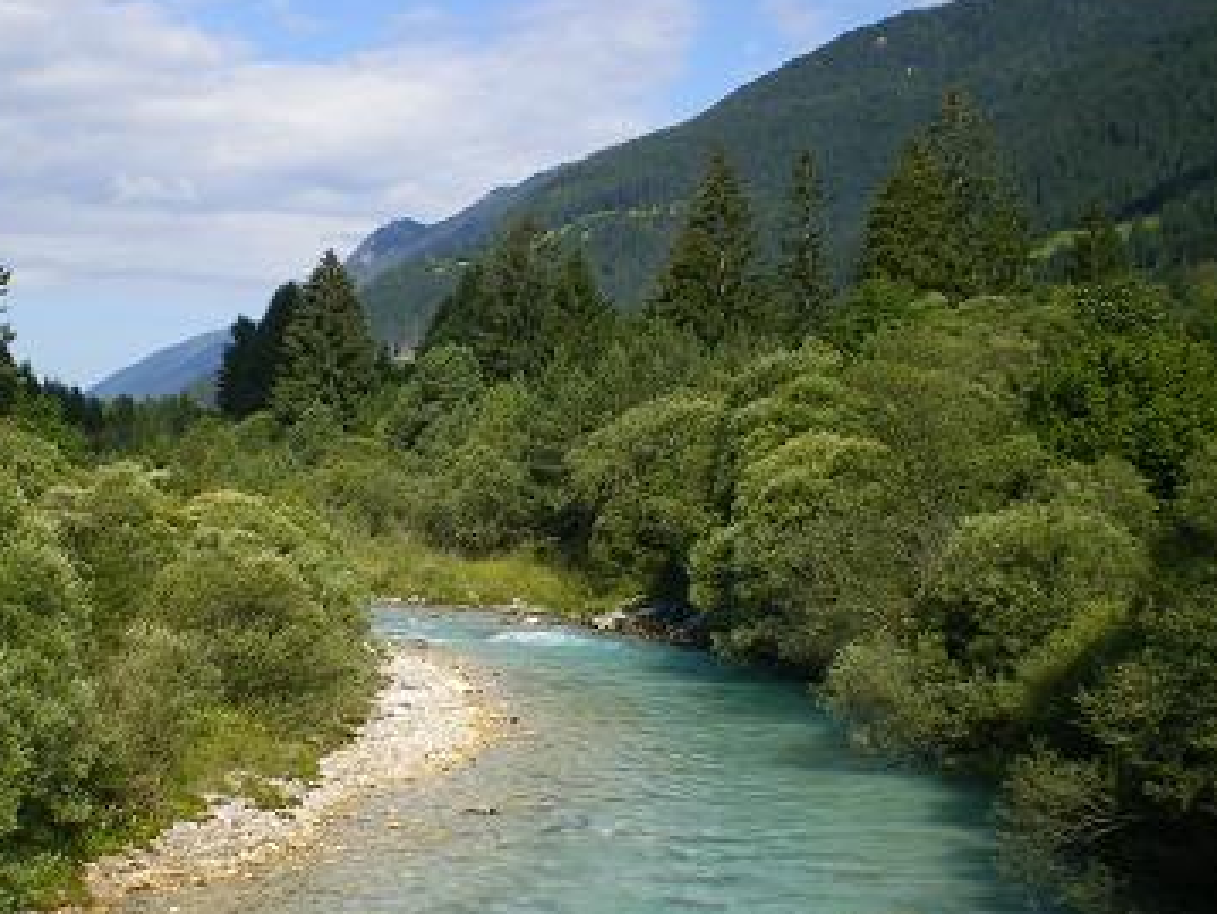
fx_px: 1970
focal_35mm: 56
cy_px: 632
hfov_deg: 33.9
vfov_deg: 25.9
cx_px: 371
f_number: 4.6
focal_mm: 6.3
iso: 64
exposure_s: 1/320
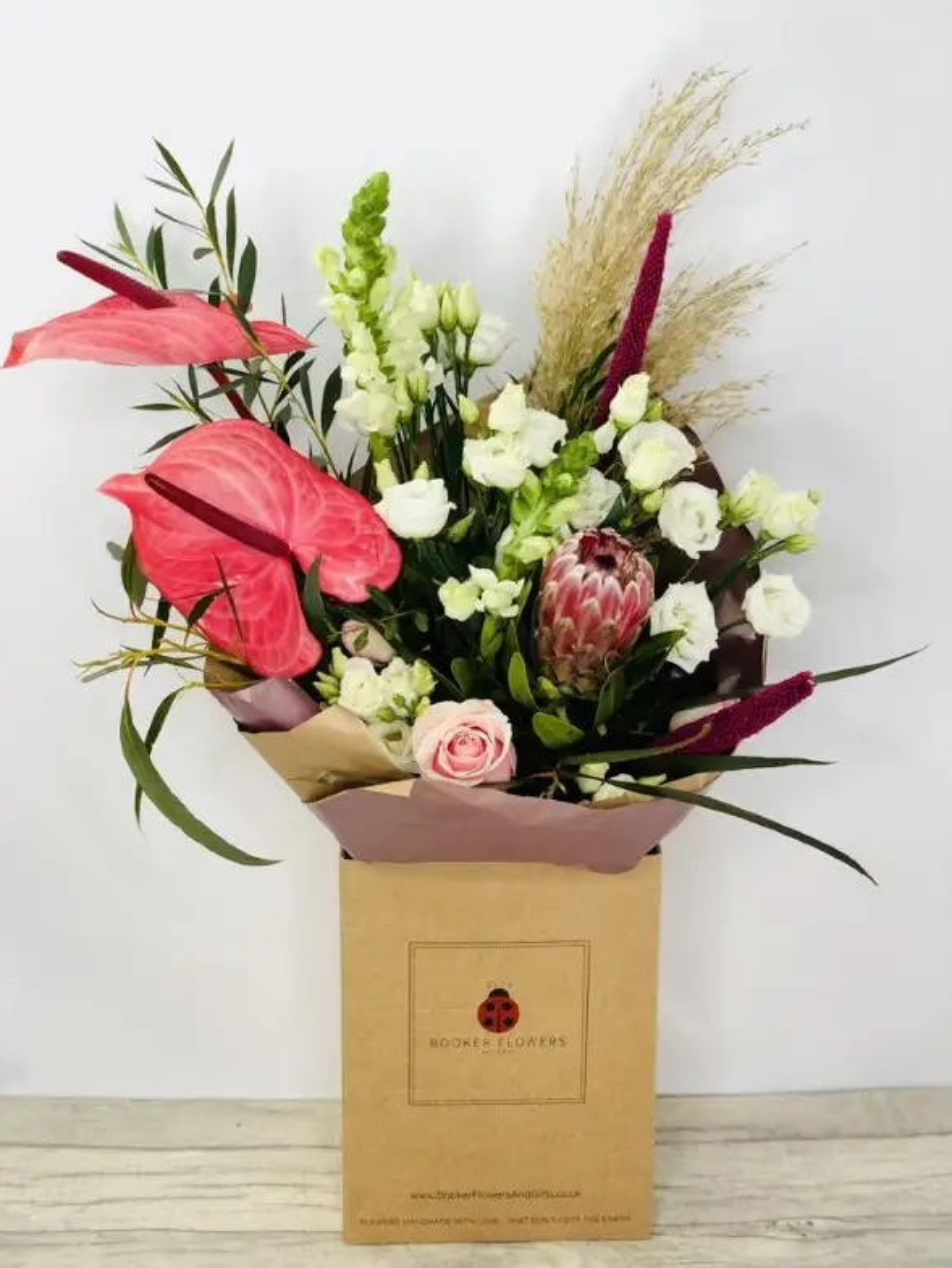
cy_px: 640
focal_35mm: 53
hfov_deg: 27.5
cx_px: 475
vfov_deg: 36.2
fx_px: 1943
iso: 32
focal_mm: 6
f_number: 2.4
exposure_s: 1/50
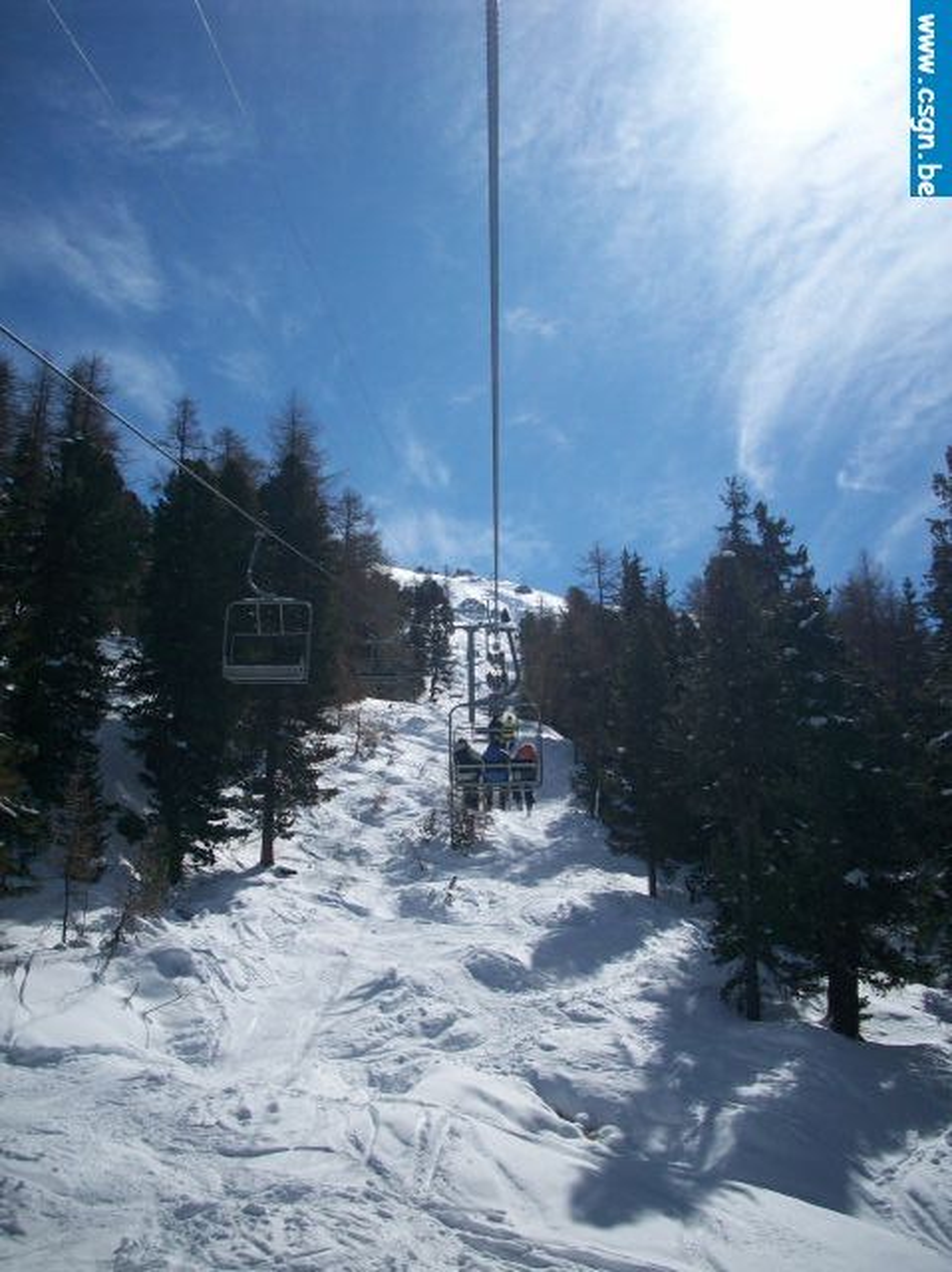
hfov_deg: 38.6
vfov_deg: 50.2
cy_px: 636
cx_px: 476
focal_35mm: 37
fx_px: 1359
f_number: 5.6
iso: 80
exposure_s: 1/917
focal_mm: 6.2
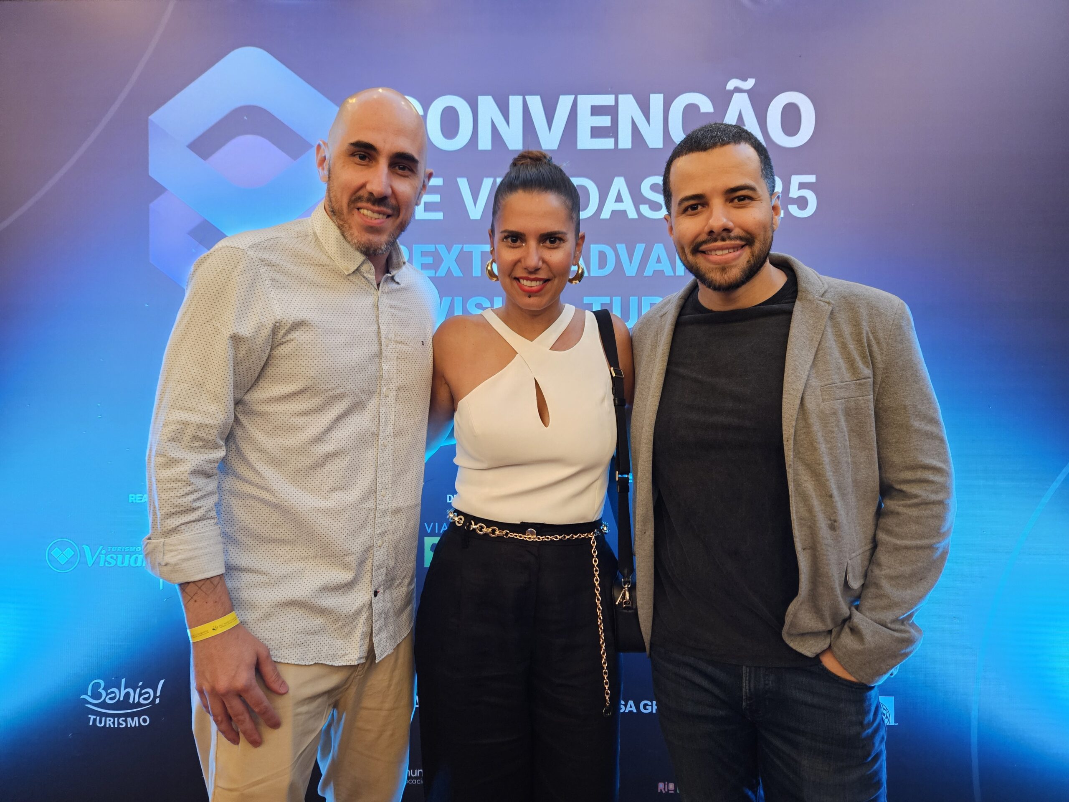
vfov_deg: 58.9
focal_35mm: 23
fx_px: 710
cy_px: 401
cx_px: 534
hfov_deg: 73.9
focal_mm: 5.4
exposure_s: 1/46
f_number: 1.8
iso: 500
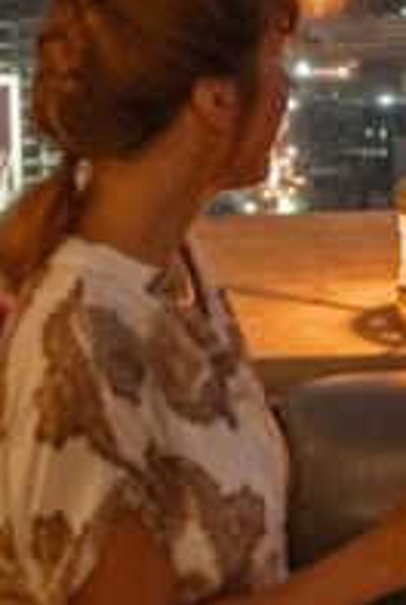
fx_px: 2748
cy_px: 77
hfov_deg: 8.4
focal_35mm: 163
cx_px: 492
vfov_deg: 12.5
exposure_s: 1/30
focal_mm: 29
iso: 5000
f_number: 2.8
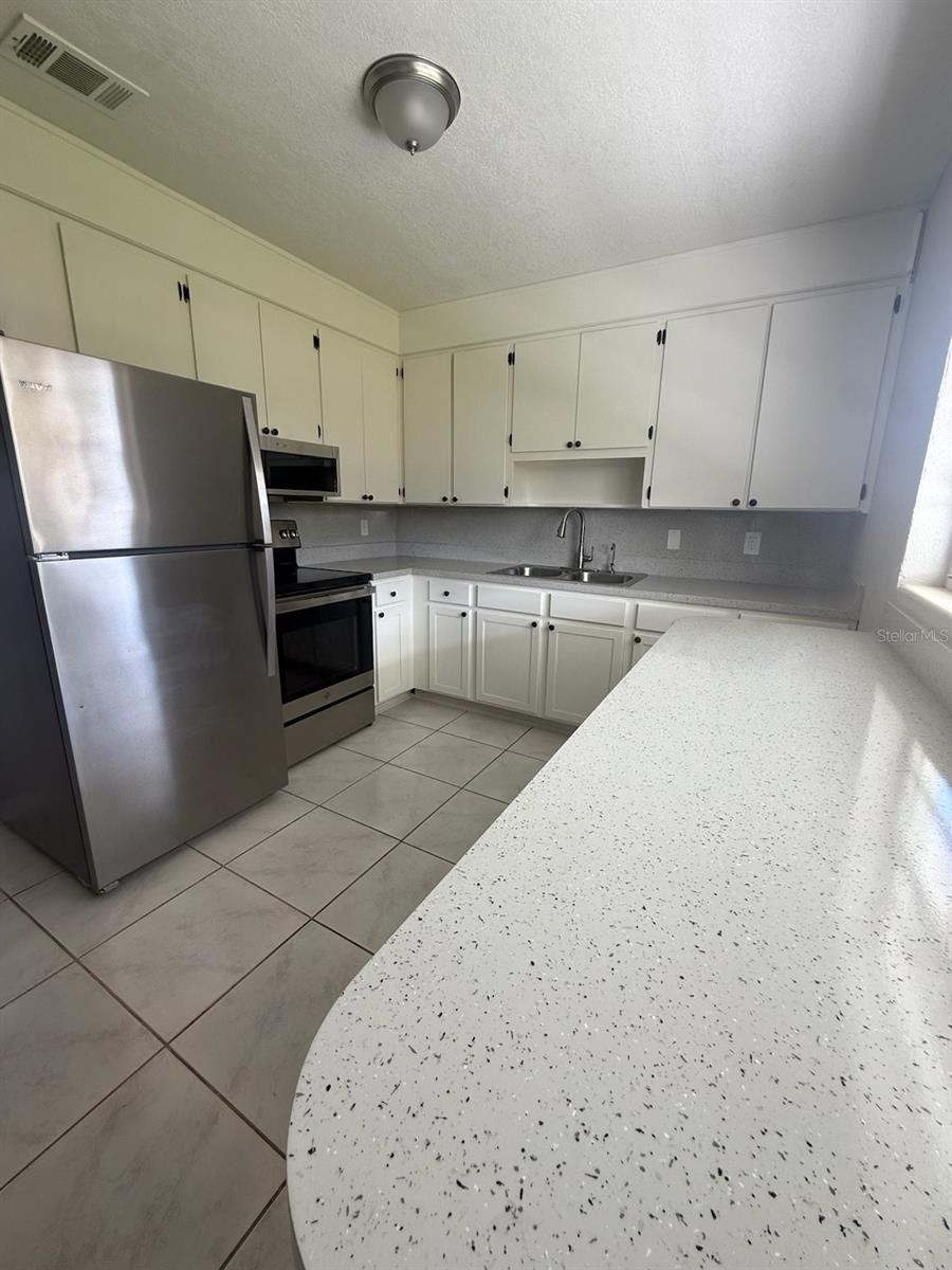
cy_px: 635
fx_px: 513
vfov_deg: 102.1
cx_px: 476
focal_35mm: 14
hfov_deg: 85.7
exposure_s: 1/99
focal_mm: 2.22
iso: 50
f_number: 2.2
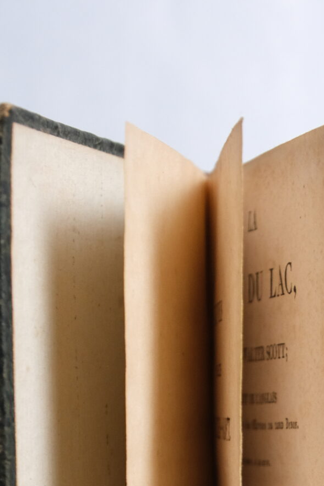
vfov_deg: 16.5
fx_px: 1606
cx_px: 399
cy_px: 576
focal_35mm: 119
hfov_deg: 11.3
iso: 800
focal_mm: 27.5
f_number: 4
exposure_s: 1/100
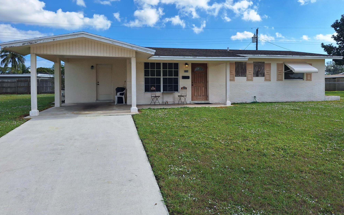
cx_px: 172
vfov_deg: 49.0
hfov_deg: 72.5
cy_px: 87
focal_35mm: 25
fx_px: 234
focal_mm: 5.54
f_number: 1.8
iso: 40
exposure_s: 1/4016
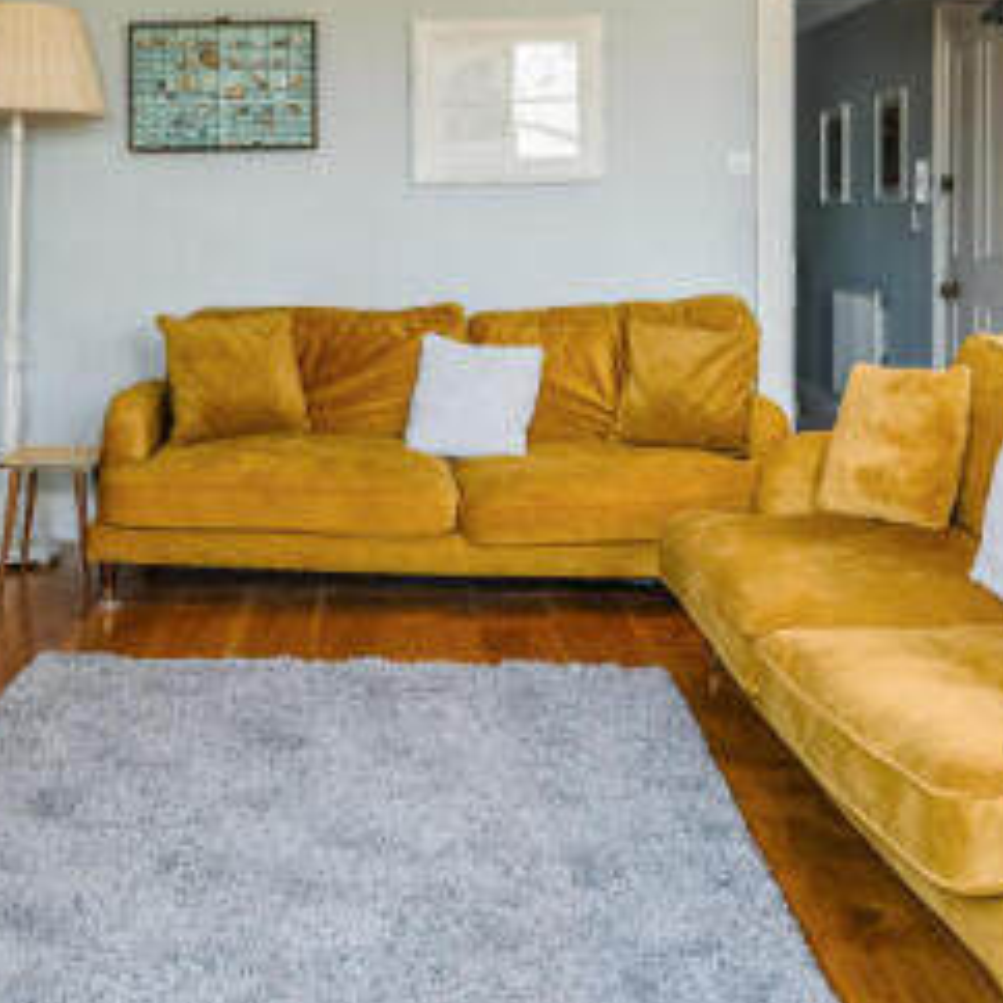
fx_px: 1508
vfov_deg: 35.7
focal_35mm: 46
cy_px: 218
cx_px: 433
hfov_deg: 36.7
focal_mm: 20
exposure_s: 1/3
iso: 500
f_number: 5
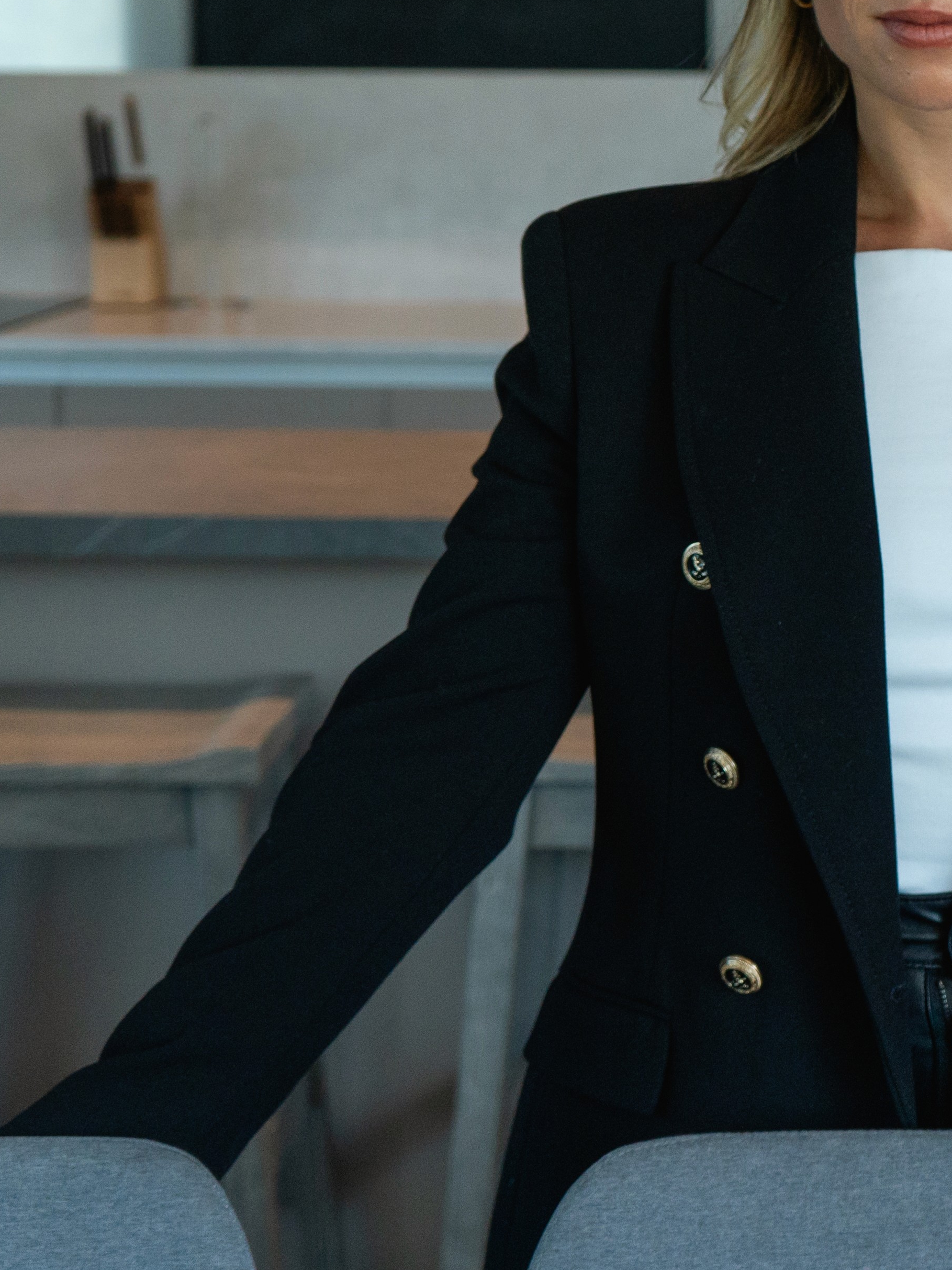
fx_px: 3227
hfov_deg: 16.5
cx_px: 919
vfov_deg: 22.1
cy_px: 319
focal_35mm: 88
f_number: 4
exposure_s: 1/800
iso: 1600
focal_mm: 37
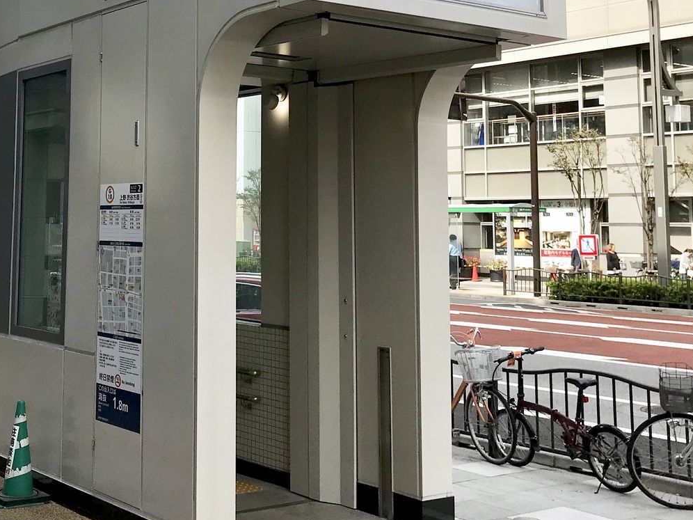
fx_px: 1081
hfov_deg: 34.7
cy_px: 111
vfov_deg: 26.6
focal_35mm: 54
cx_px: 169
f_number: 1.8
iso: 20
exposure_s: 1/1277
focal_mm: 3.99
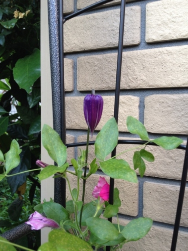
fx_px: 253
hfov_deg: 40.7
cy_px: 126
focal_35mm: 35
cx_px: 94
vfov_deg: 52.6
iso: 50
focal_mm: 4.28
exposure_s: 1/30
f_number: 2.4
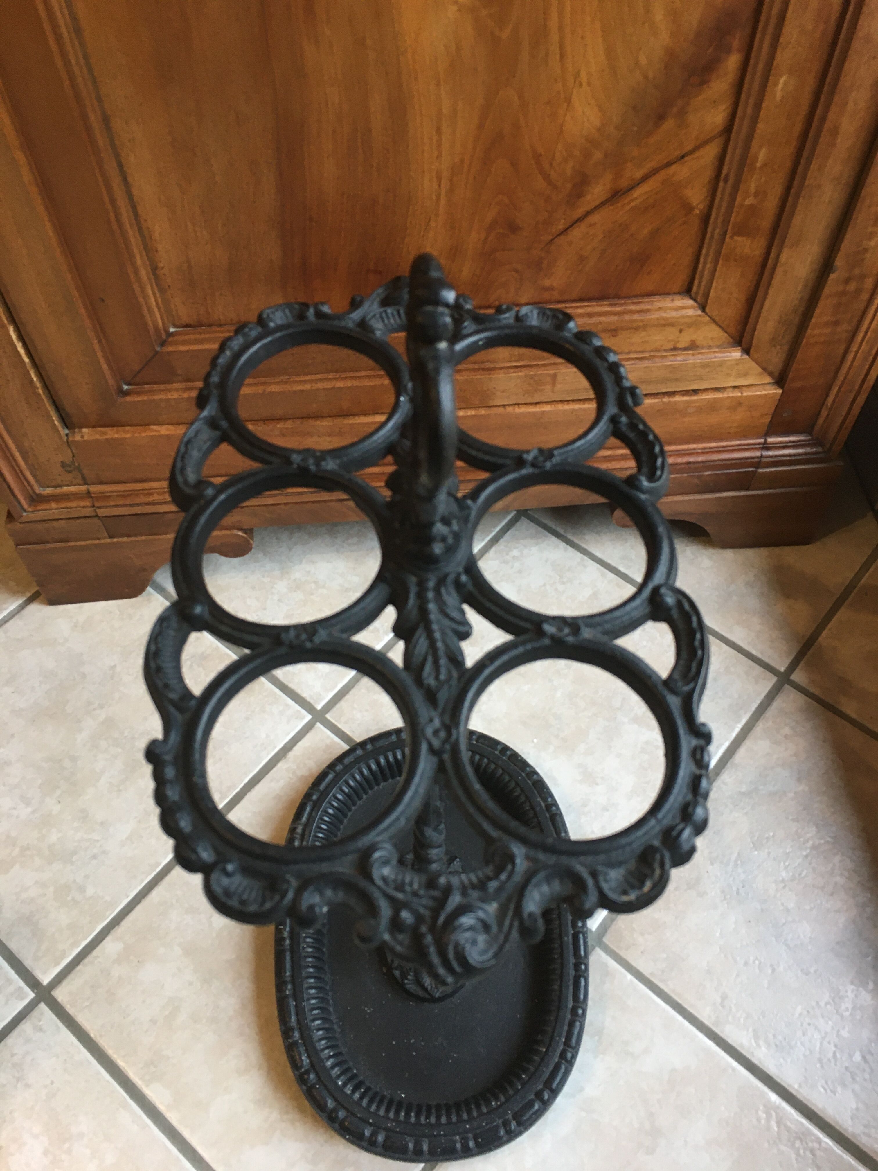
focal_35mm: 29
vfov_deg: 61.7
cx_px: 439
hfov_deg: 48.2
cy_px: 586
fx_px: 981
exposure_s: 1/33
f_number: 2.2
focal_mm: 4.15
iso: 100
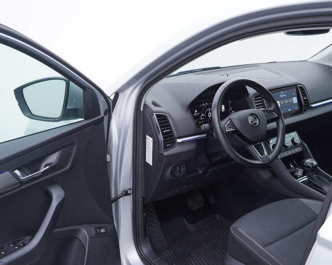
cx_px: 189
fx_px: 403
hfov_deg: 44.7
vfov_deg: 36.5
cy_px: 133
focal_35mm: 41
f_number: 3.2
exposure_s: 1/50
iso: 125
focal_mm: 24
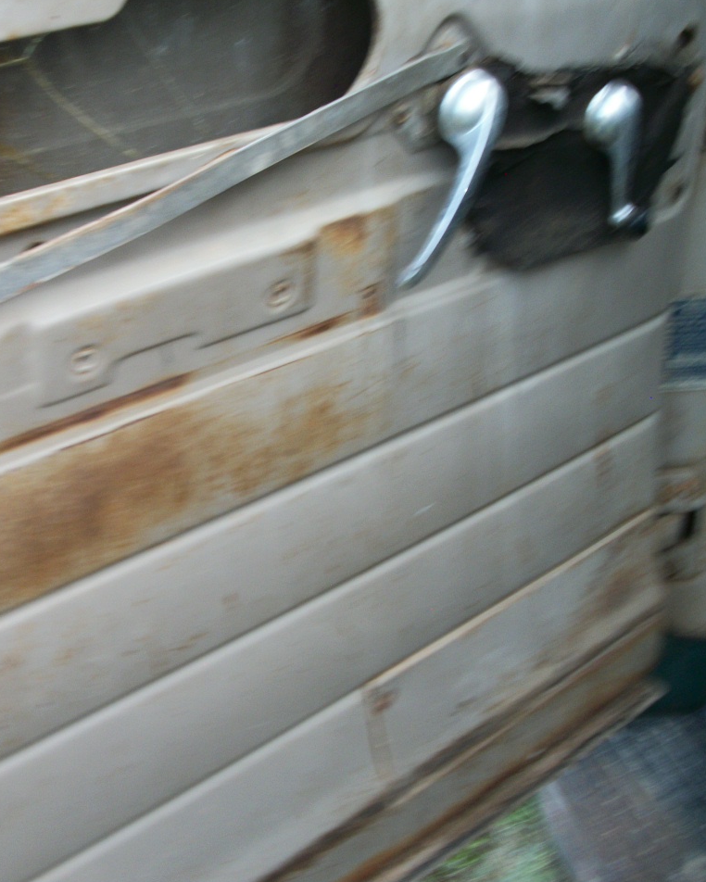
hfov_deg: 35.1
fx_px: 1097
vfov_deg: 43.8
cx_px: 205
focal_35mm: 42
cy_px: 440
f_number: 2.9
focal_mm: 5.7
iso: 80
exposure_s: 1/30
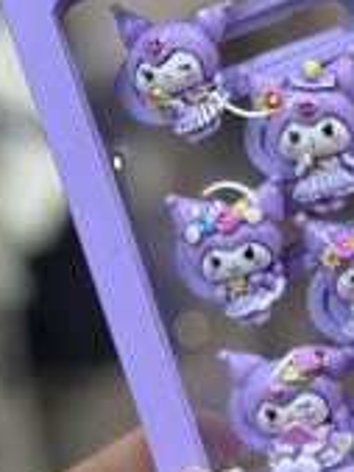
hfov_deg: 9.7
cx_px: 404
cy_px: 205
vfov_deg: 13.1
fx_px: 2056
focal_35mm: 151
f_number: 1.78
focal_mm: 6.86
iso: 64
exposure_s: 1/100
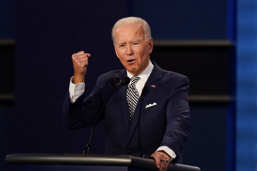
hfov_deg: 5.2
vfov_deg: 3.4
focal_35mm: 400
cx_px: 128
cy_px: 86
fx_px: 2854
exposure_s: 1/400
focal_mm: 400
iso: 3200
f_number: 3.5
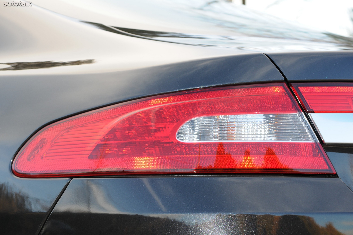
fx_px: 999
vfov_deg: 13.4
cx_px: 176
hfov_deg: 20.0
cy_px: 118
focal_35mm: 102
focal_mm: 68
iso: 250
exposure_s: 1/60
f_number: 8
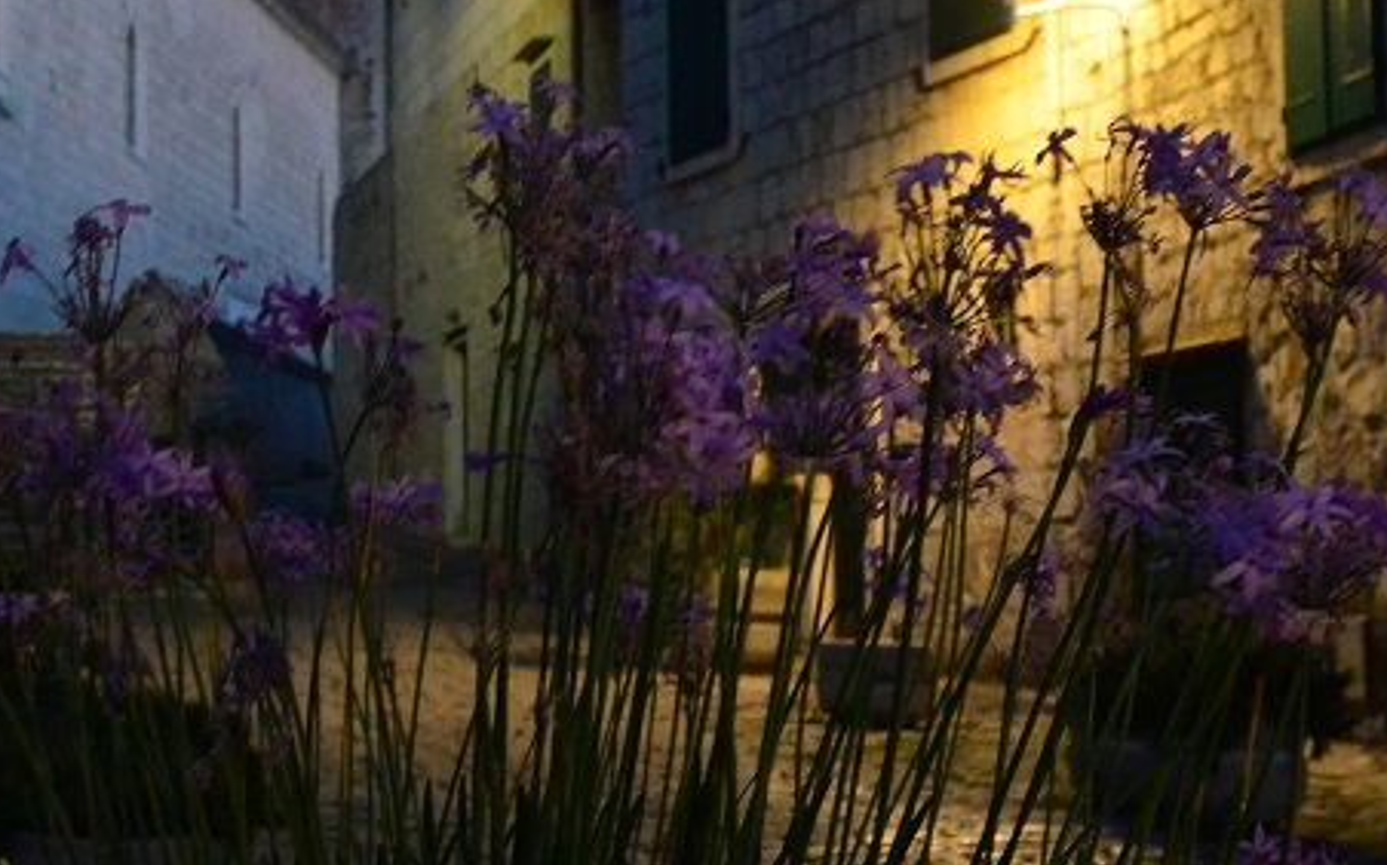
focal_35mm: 81
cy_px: 460
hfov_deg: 25.5
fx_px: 3060
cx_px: 700
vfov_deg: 16.1
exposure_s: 1/30
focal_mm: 24
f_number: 5.6
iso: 3200
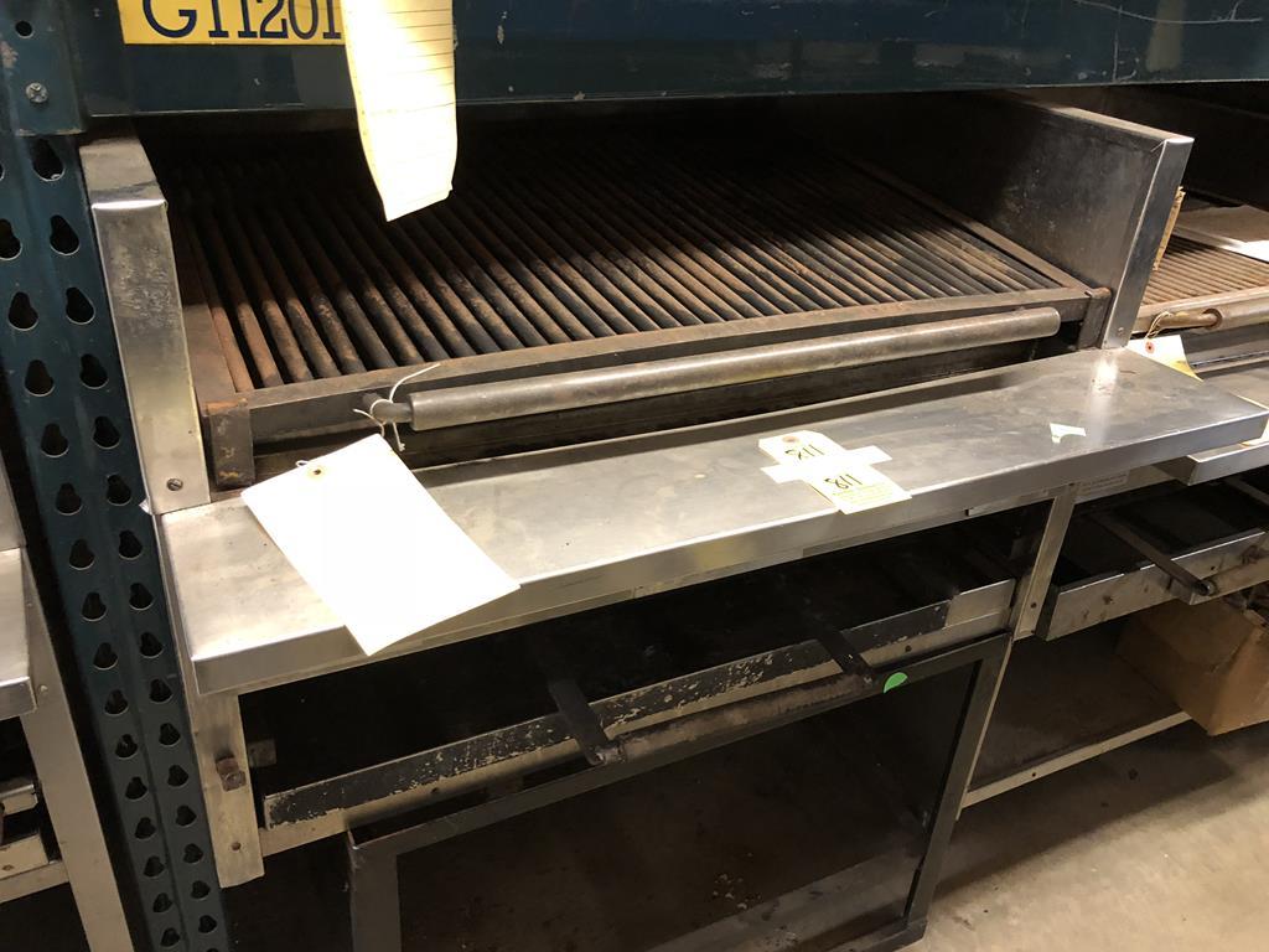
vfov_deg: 49.7
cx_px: 634
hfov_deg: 63.4
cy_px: 476
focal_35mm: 28
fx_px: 1026
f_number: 1.8
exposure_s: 1/7
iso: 100
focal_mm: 4
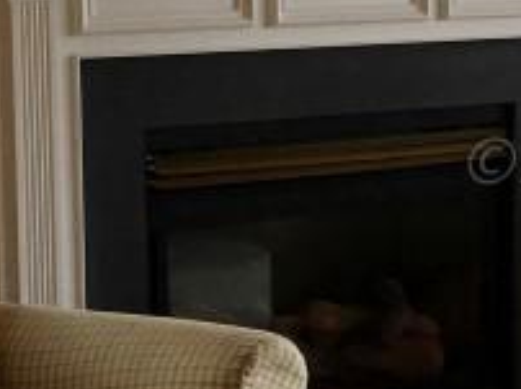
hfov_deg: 13.7
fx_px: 2075
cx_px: 712
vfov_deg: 10.7
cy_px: 160
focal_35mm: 138
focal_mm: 4.15
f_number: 2.2
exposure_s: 1/120
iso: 40
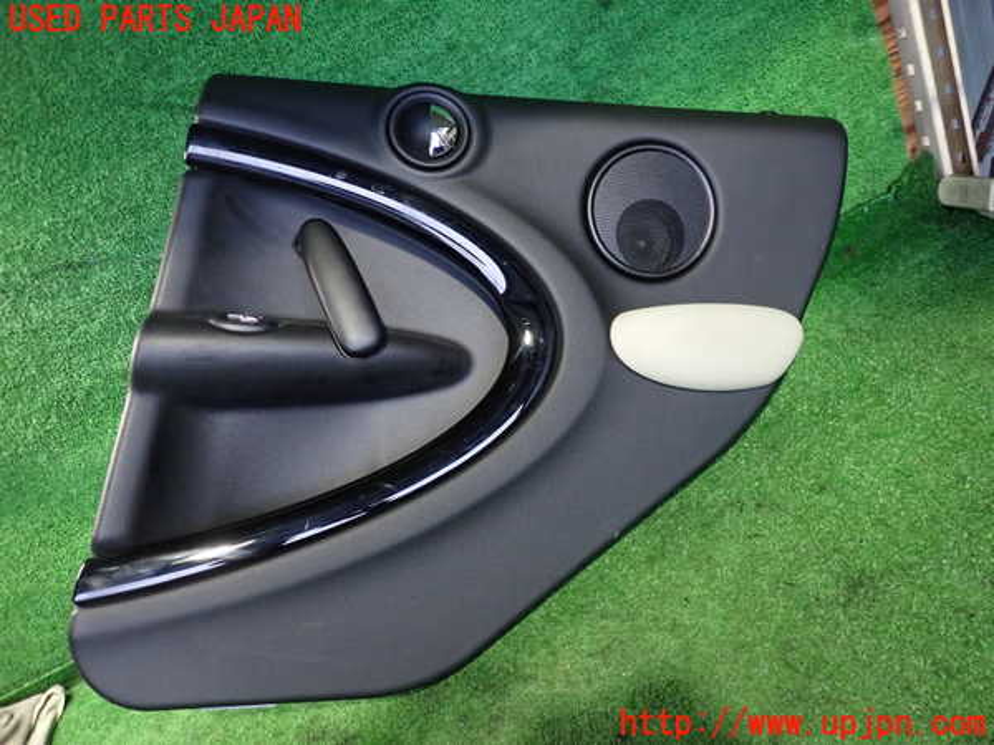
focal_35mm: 25
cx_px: 497
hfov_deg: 69.4
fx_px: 718
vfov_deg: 54.9
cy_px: 372
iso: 500
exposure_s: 1/30
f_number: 2
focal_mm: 4.5
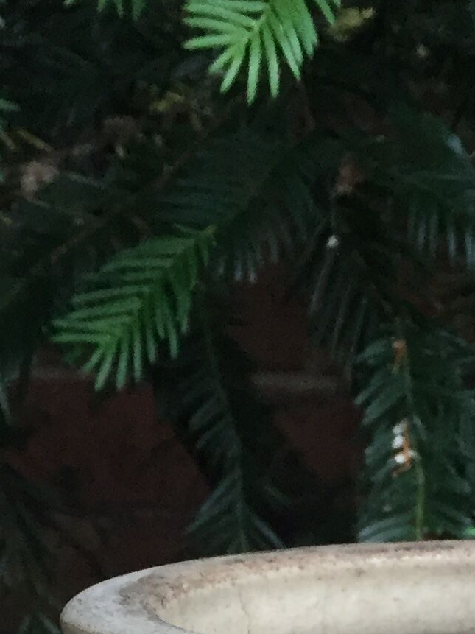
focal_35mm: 110
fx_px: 2014
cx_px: 537
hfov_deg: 13.2
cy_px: 1077
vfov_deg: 15.7
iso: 64
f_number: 2.2
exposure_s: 1/33
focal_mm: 4.15
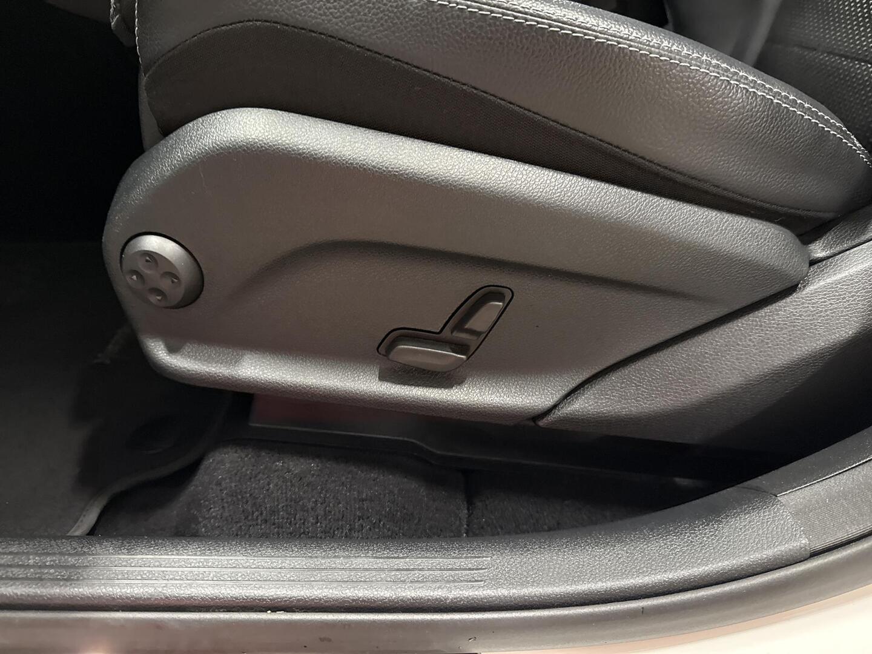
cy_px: 327
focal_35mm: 24
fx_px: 605
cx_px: 436
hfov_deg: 71.6
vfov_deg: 56.8
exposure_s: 1/34
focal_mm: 6.76
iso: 1000
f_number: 1.78
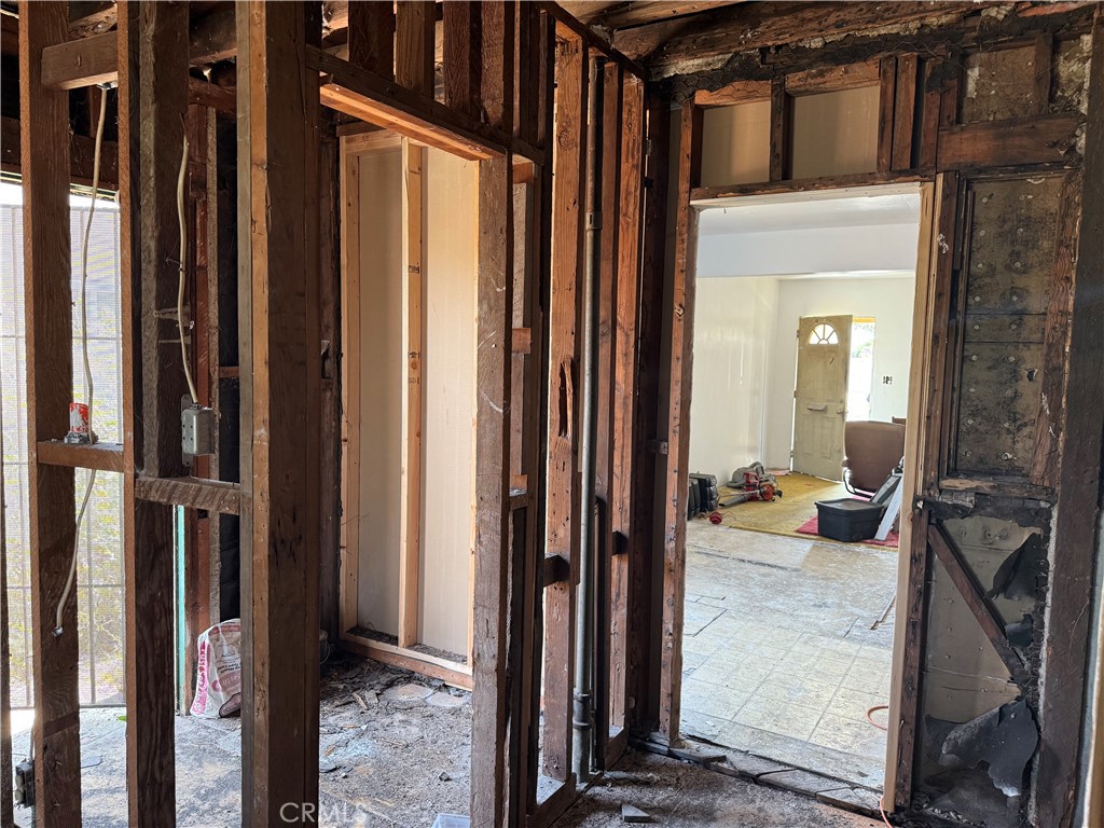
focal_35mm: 24
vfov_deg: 56.8
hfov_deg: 71.6
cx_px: 552
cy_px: 414
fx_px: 765
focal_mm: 6.76
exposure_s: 1/74
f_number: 1.78
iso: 200
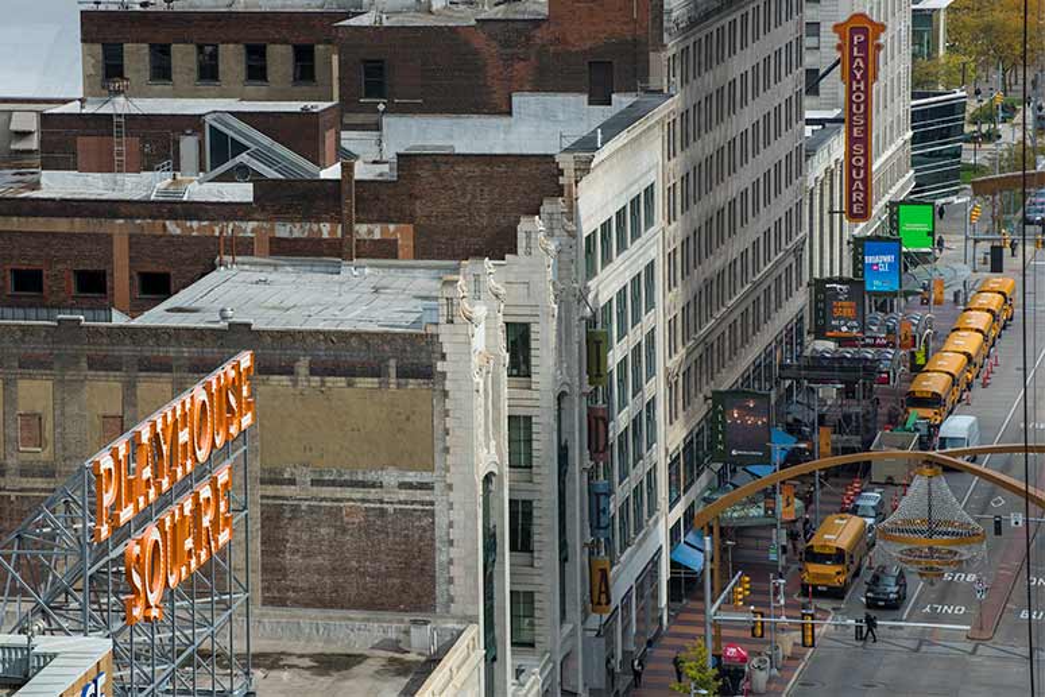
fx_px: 3484
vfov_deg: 11.4
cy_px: 348
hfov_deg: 17.1
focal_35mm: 120
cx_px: 522
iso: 400
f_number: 8
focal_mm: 120
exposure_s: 1/1250
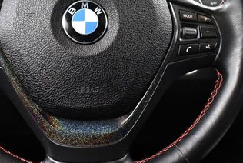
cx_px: 98
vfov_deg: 18.6
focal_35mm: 73
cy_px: 37
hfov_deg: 27.6
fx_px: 494
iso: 3200
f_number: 3.5
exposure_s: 1/60
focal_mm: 18
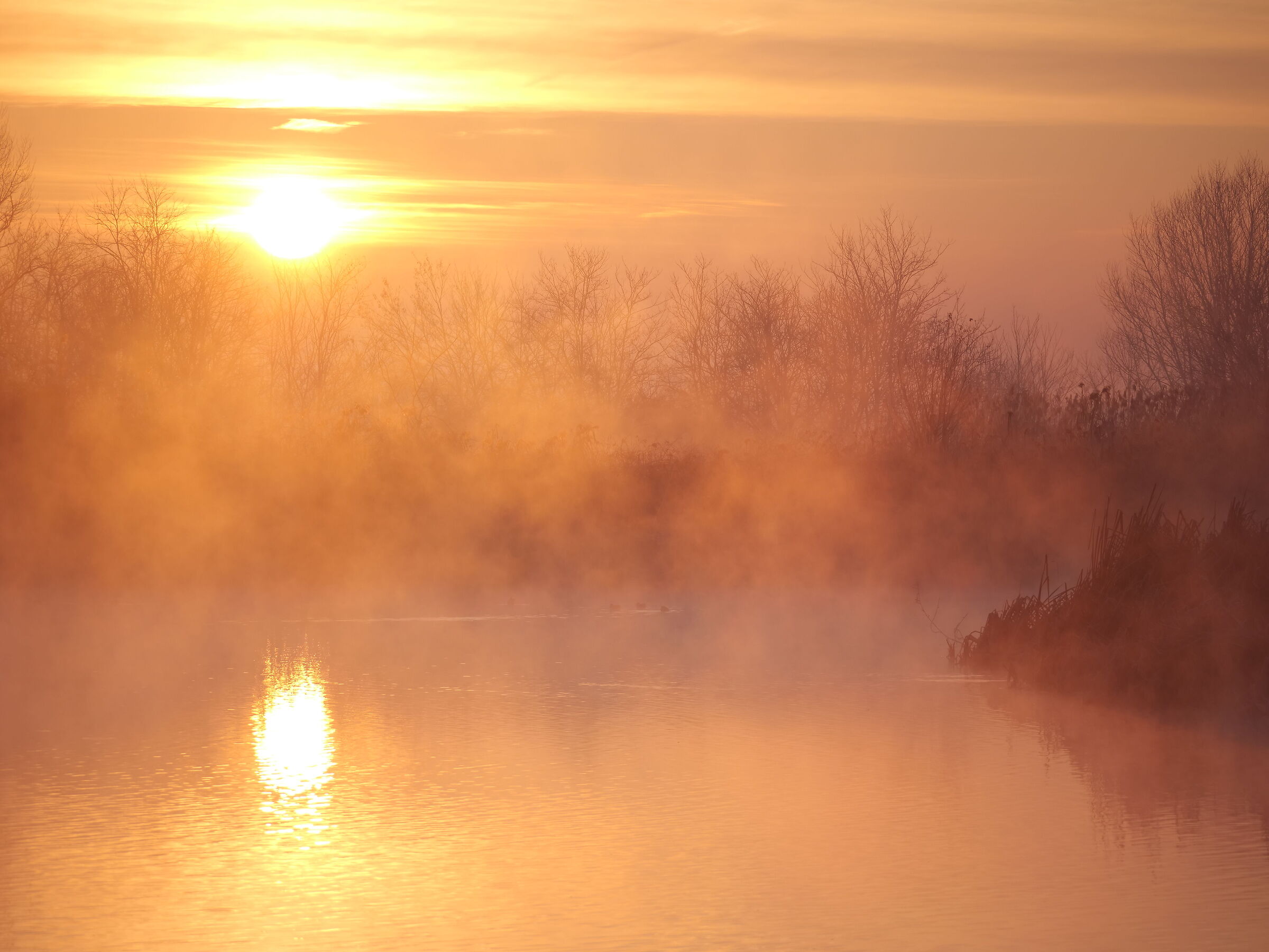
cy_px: 476
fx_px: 7332
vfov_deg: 7.4
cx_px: 634
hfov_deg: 9.9
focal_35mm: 200
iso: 100
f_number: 4
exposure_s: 1/500
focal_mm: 100
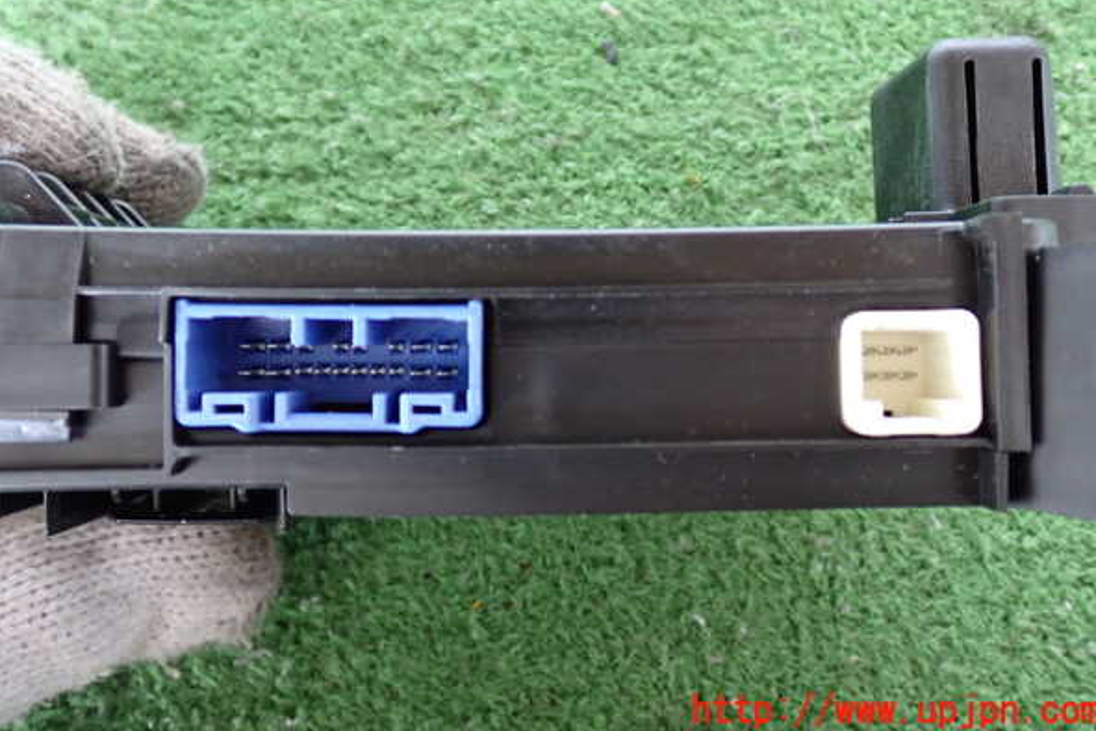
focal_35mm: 38
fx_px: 1157
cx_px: 554
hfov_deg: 50.7
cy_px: 317
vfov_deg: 35.0
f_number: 2.5
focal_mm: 6.37
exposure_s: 1/25
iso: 800
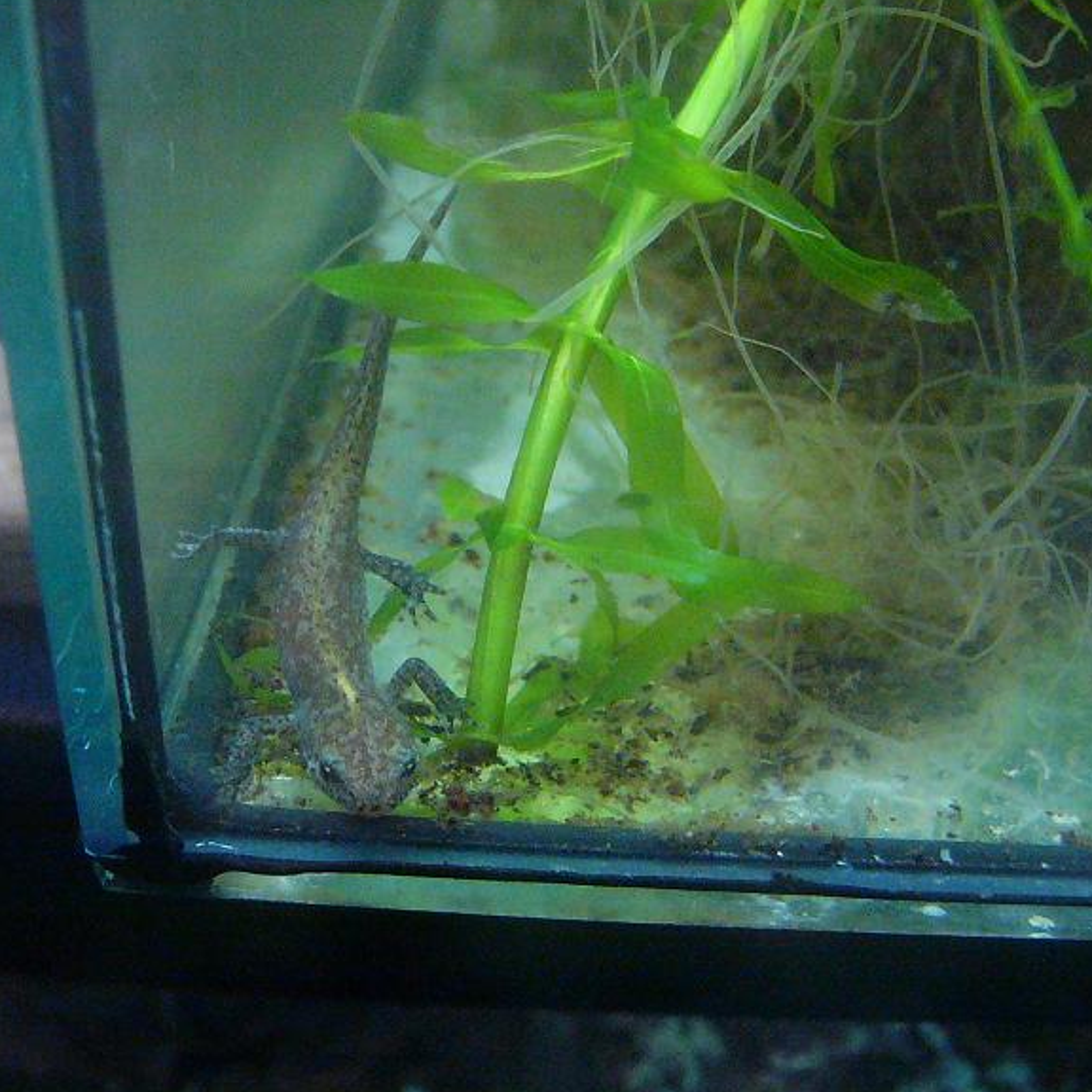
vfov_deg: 39.2
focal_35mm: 43
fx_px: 1535
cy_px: 544
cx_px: 345
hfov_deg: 38.6
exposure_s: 1/80
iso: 400
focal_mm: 4.6
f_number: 2.8
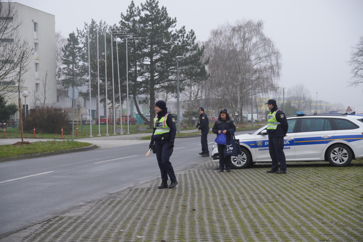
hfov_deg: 27.0
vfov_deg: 18.2
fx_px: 757
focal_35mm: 75
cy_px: 121
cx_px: 182
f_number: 4.5
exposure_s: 1/200
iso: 640
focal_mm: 50
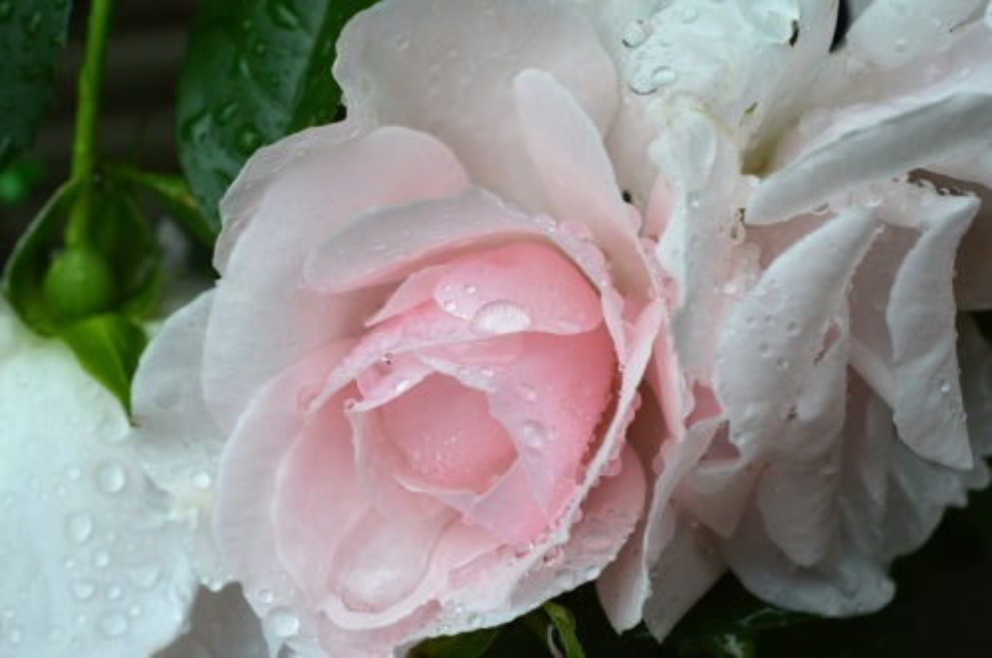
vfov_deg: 22.6
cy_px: 329
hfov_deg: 33.4
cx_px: 496
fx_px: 1651
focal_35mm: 60
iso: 320
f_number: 8
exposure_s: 1/125
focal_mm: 40
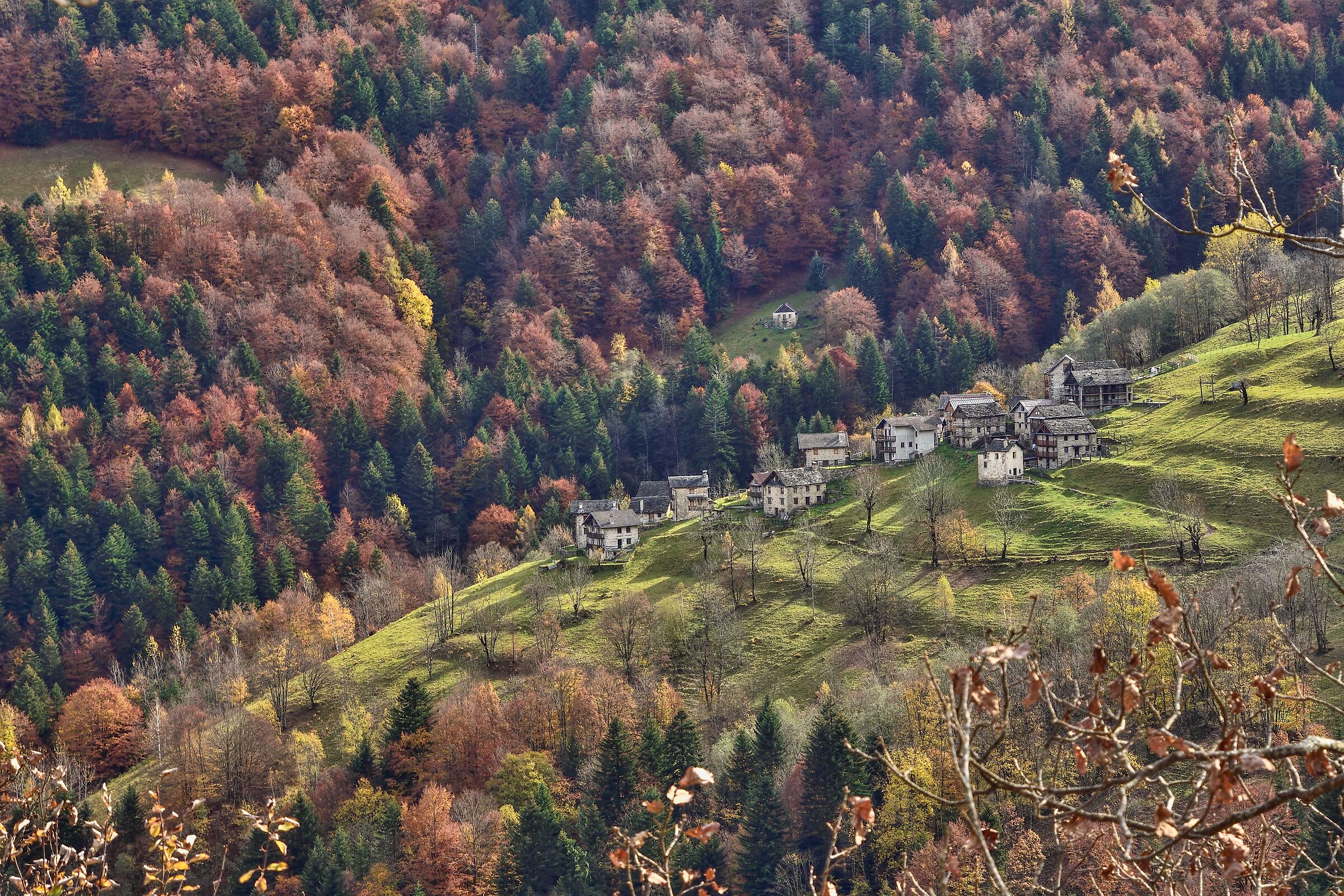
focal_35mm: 112
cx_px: 672
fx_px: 4200
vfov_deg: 12.2
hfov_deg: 18.2
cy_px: 448
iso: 100
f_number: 9
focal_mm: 75
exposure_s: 1/30
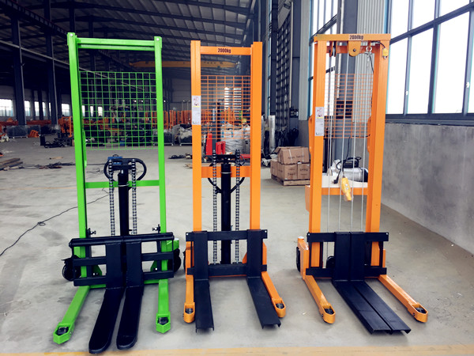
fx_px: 397
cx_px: 237
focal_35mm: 29
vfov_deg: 48.2
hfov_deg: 61.7
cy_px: 178
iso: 40
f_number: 2.2
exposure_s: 1/100
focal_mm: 4.15
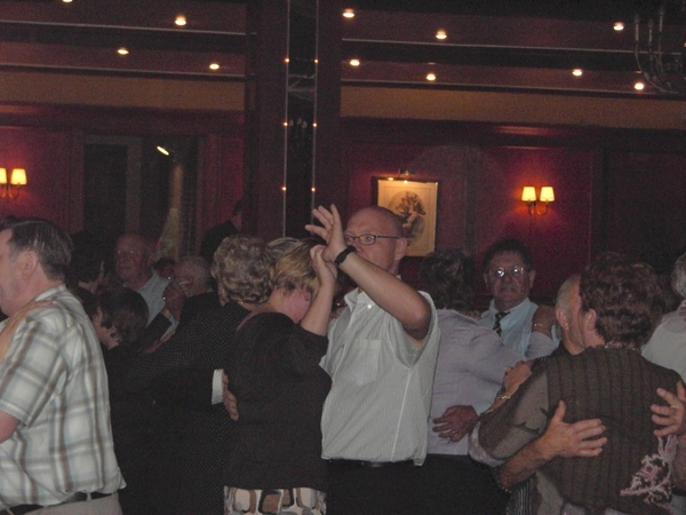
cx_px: 343
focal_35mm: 129
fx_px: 2556
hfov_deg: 15.3
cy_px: 258
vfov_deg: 11.5
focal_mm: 19.8
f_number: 3.1
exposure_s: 1/130
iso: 400
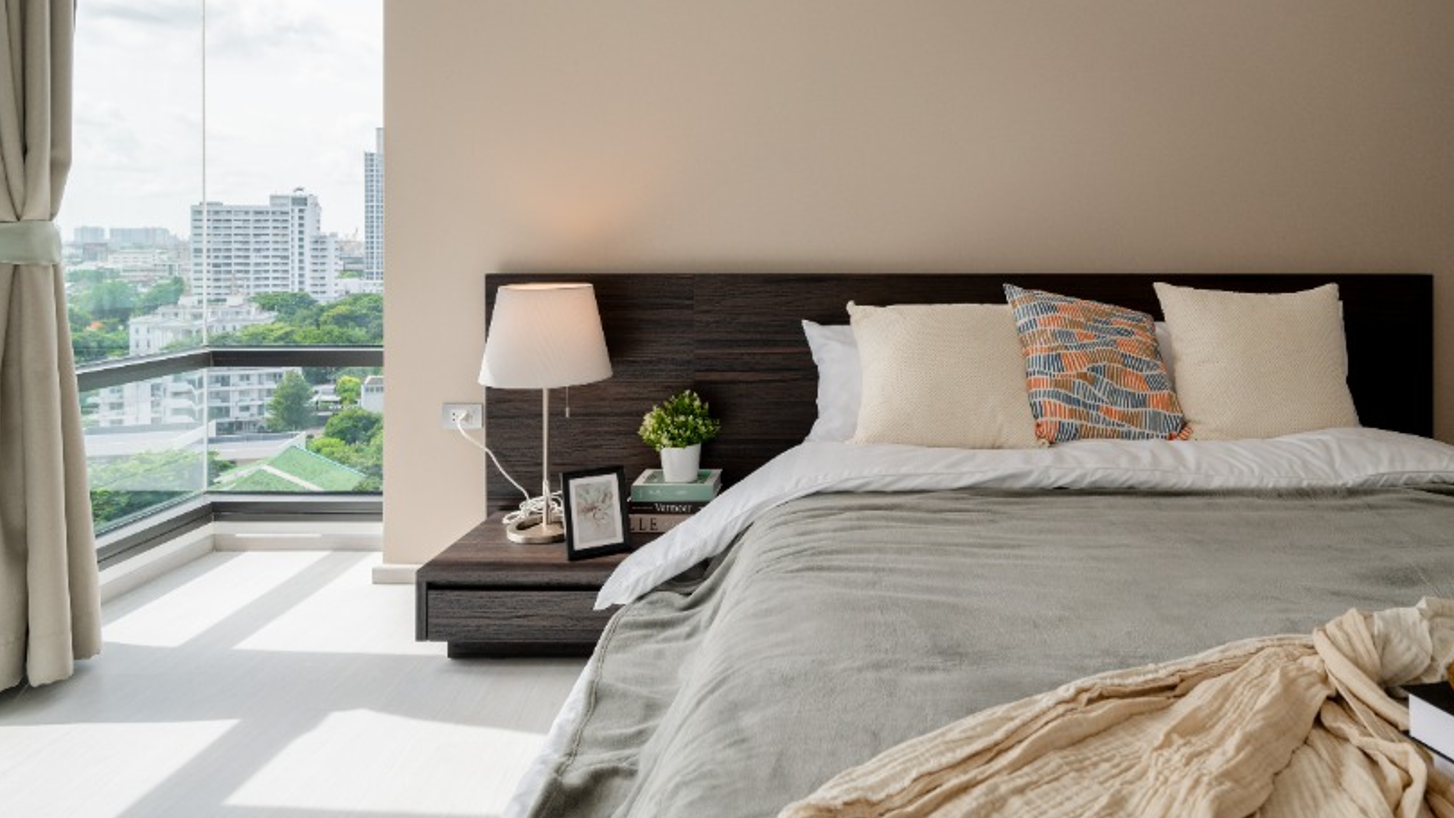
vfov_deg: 50.2
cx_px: 789
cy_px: 251
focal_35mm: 22
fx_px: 848
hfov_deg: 81.0
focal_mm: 17
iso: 100
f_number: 7.1
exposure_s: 1/100
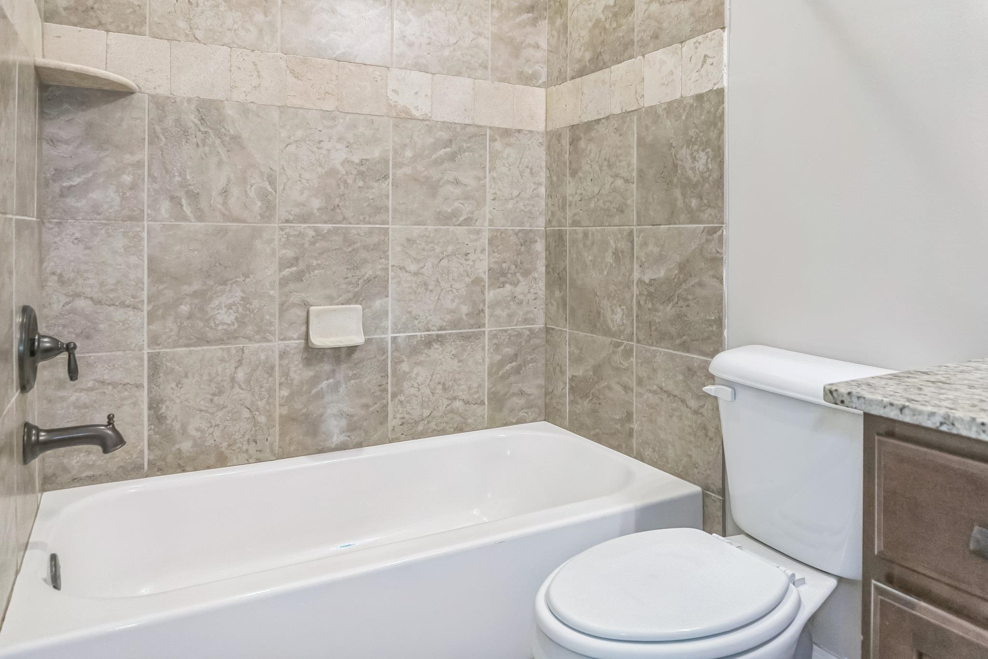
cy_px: 330
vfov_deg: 53.1
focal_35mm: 24
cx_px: 494
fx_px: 659
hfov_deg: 73.7
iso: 640
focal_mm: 16
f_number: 4
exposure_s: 1/60
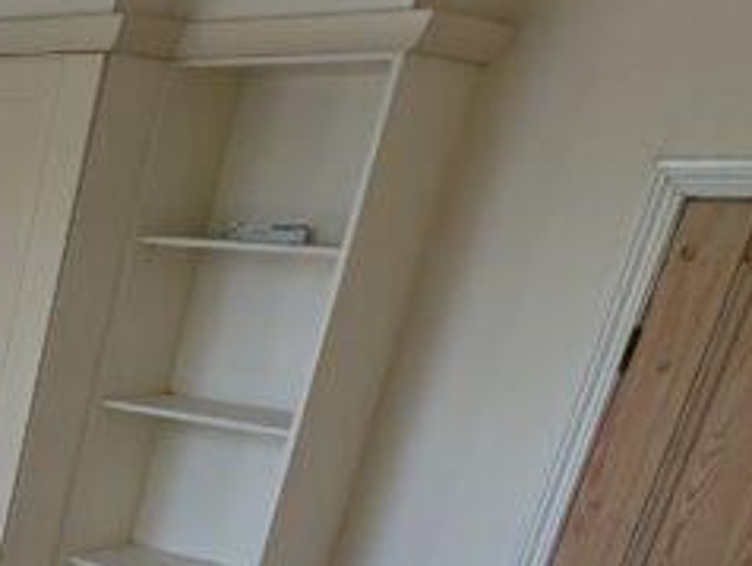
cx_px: -597
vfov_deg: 23.9
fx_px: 1218
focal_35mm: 56
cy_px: 675
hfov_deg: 21.8
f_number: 2.2
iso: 46
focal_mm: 1.95
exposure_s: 1/146
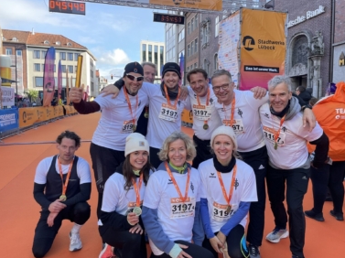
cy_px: 126
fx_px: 289
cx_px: 173
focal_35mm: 29
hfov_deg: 61.7
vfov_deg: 48.2
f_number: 1.6
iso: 32
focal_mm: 4.2
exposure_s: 1/401
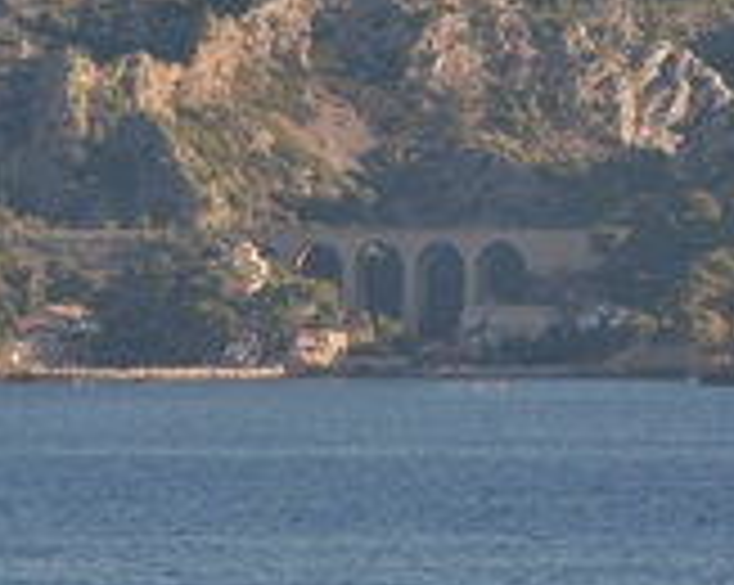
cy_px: 94
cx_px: 405
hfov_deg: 3.6
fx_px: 11819
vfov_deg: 2.8
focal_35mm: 545
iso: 140
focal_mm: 105
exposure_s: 1/500
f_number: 5.6
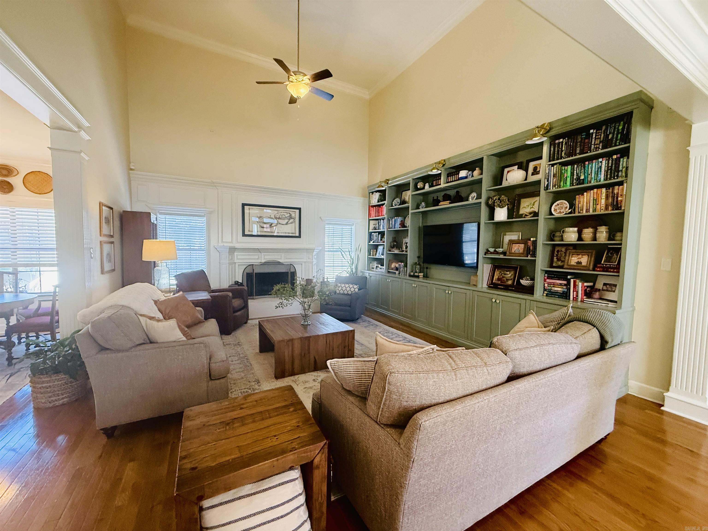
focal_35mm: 14
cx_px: 354
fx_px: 286
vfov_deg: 85.7
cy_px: 266
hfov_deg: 102.1
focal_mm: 2.22
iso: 640
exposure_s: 1/120
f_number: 2.2
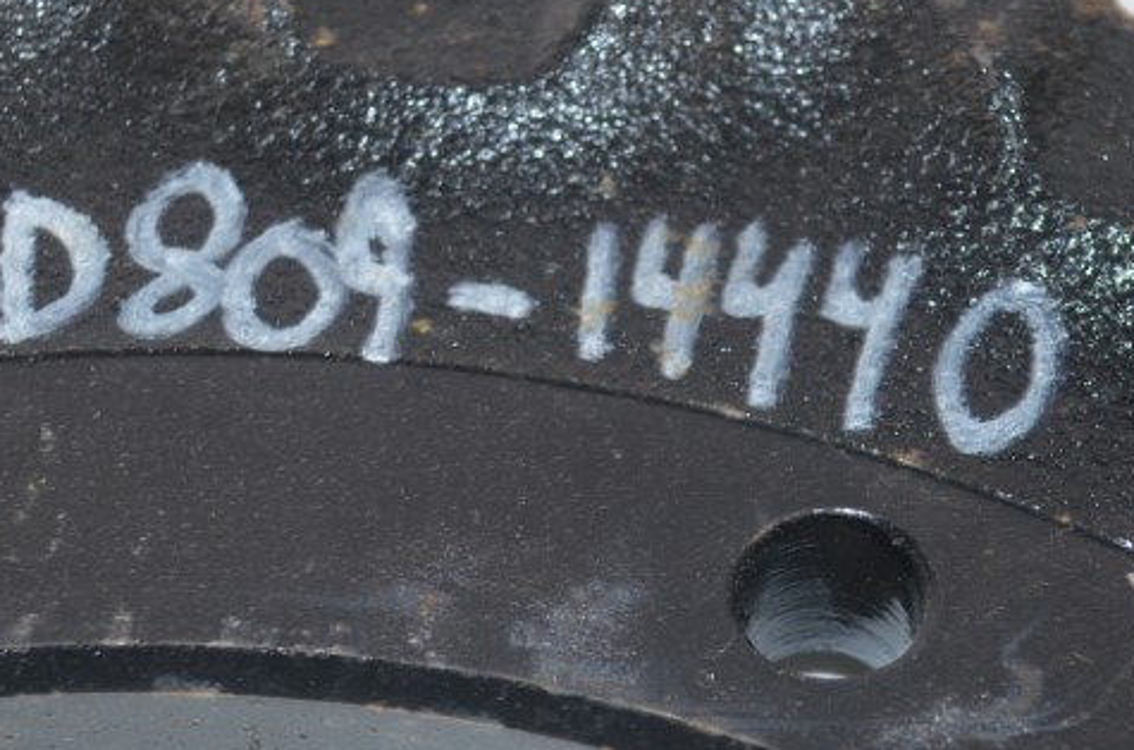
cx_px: 637
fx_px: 2765
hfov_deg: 23.2
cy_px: 504
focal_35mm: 88
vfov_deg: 15.4
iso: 500
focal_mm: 24
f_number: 4
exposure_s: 1/60
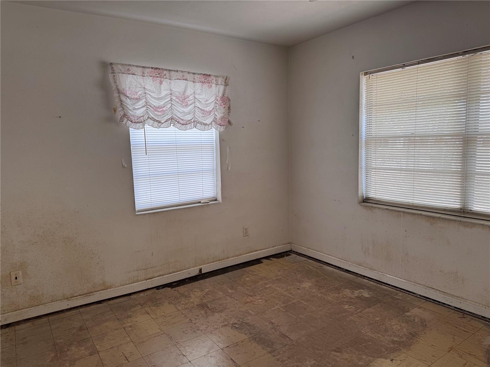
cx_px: 245
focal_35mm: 24
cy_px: 184
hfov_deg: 71.6
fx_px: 340
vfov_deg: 56.8
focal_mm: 6.76
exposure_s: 1/121
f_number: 1.78
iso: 64
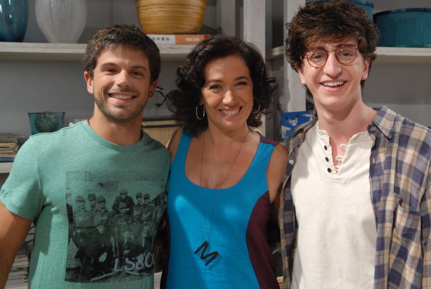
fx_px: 558
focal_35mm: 46
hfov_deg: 42.2
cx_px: 216
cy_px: 144
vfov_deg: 29.1
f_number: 4
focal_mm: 31
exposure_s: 1/40
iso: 1000
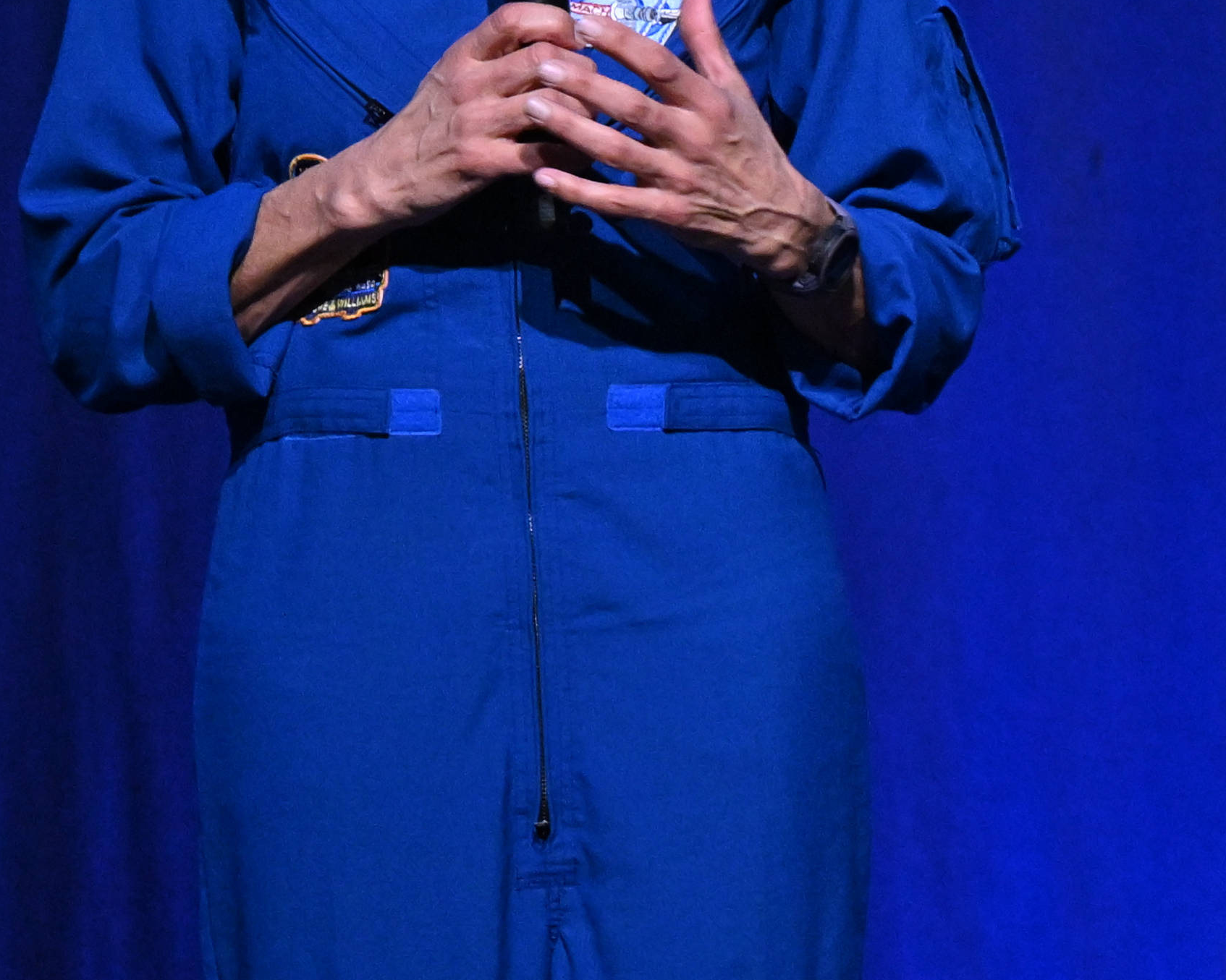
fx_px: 26559
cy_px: -97
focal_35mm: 732
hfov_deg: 2.6
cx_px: 2563
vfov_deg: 2.1
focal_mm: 160
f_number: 3.2
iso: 2500
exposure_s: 1/125
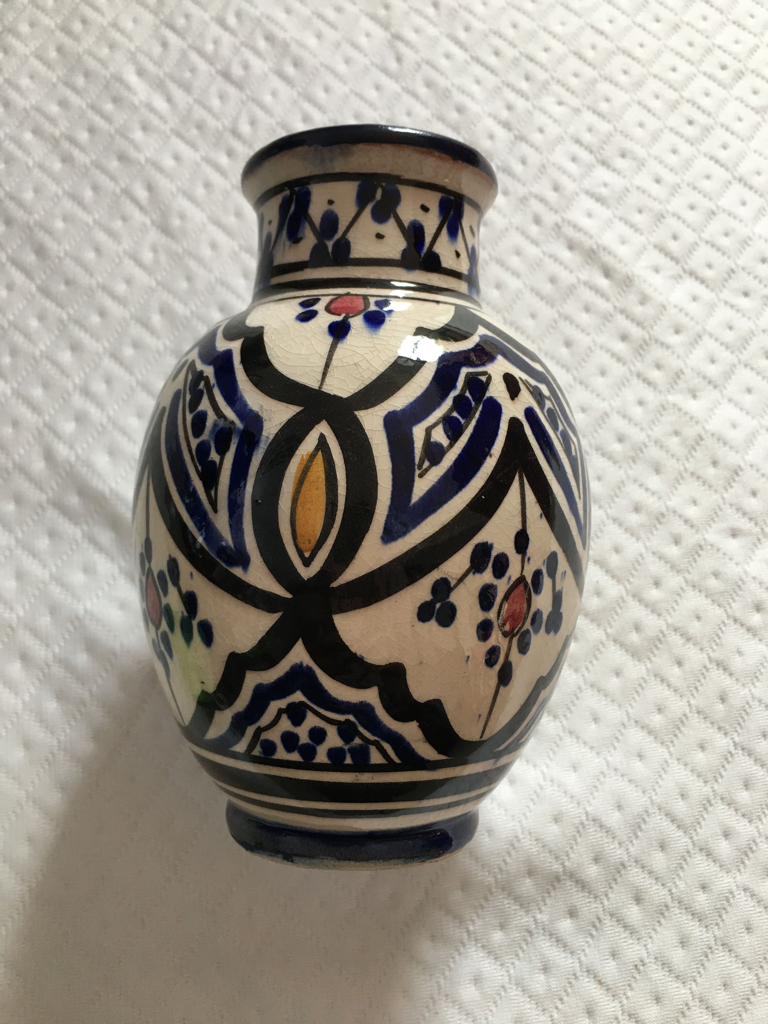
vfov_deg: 61.7
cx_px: 384
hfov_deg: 48.2
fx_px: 858
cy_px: 512
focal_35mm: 29
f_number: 2.2
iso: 32
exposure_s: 1/17
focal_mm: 4.15
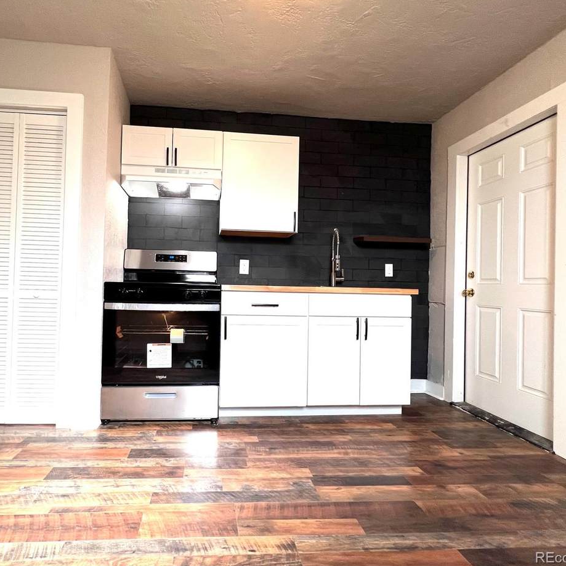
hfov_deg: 86.1
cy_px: 272
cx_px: 221
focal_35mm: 16
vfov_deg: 87.4
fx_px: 296
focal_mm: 1.57
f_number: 1.8
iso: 100
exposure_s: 1/120
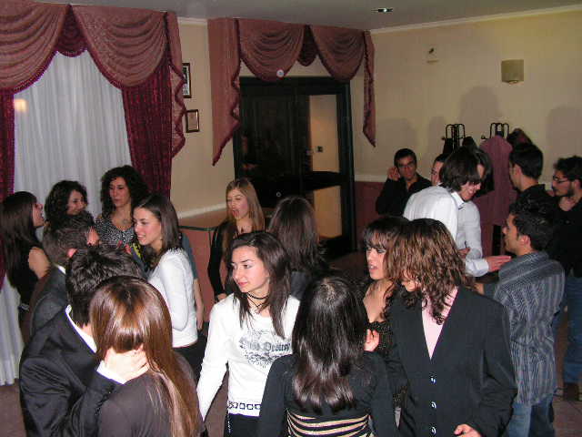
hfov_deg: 51.4
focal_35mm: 36
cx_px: 291
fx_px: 605
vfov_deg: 39.7
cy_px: 218
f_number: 3.2
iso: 200
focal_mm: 6
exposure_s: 1/40
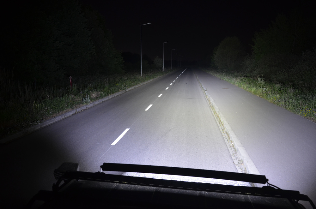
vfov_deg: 41.5
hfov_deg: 59.6
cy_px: 104
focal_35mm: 32
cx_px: 158
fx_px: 276
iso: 800
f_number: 4.5
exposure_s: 1/2
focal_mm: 21
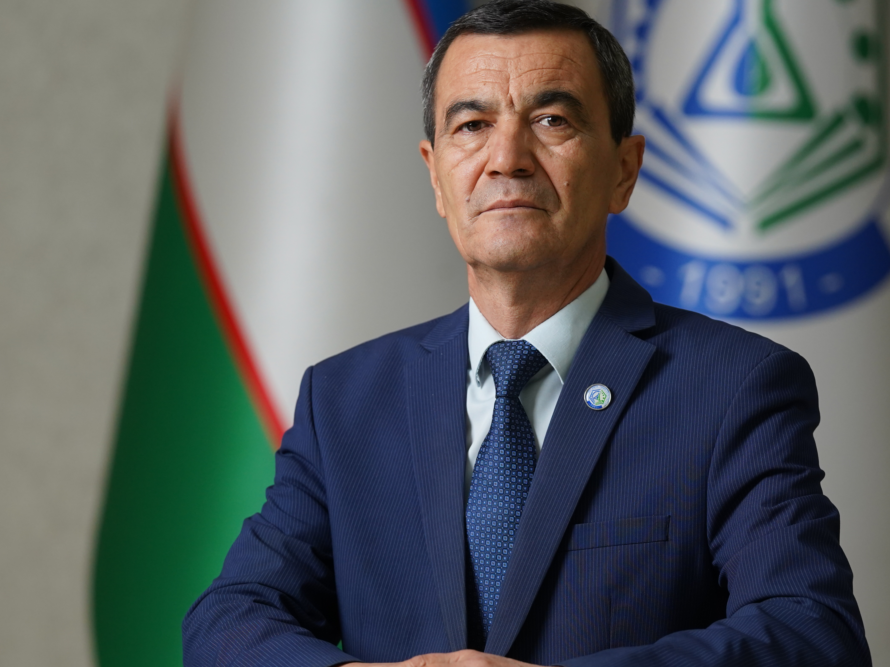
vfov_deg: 6.6
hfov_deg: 8.8
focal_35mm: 224
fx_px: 5759
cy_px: 368
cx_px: 515
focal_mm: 164
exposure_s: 1/200
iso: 1600
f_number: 4
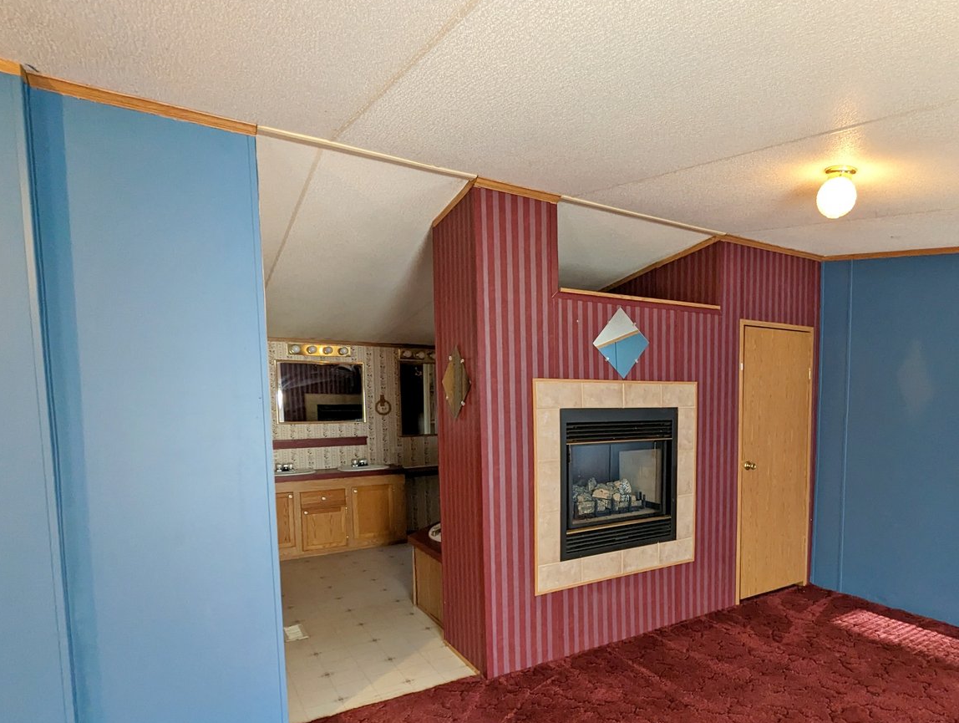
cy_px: 451
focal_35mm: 21
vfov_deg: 62.7
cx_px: 613
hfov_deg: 77.2
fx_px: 583
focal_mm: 2.35
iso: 268
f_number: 2.2
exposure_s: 1/41.9
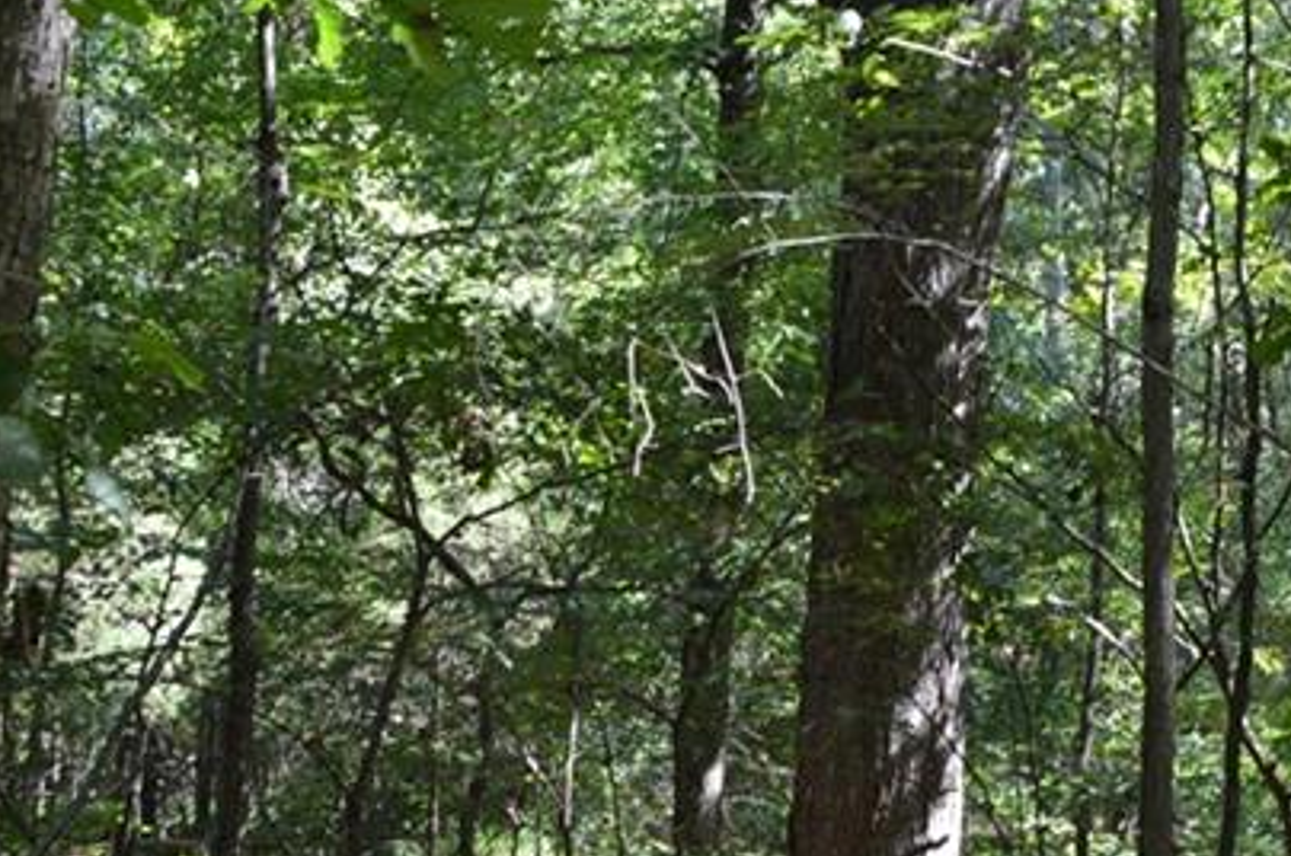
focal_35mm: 76
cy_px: 489
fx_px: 2721
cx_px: 1042
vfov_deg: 17.9
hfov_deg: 26.2
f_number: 5.6
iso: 400
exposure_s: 1/60
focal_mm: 20
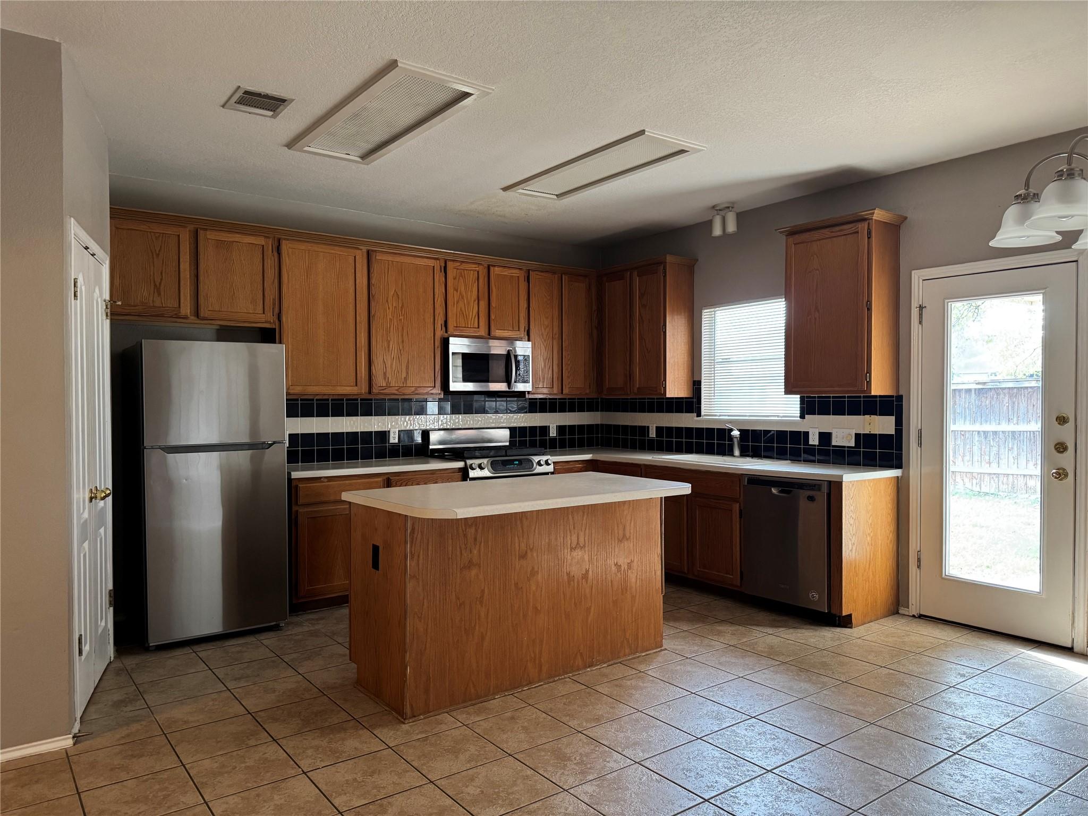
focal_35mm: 24
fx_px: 754
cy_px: 408
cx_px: 544
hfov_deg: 71.6
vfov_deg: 56.8
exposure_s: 1/60
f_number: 1.78
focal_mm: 6.76
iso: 320
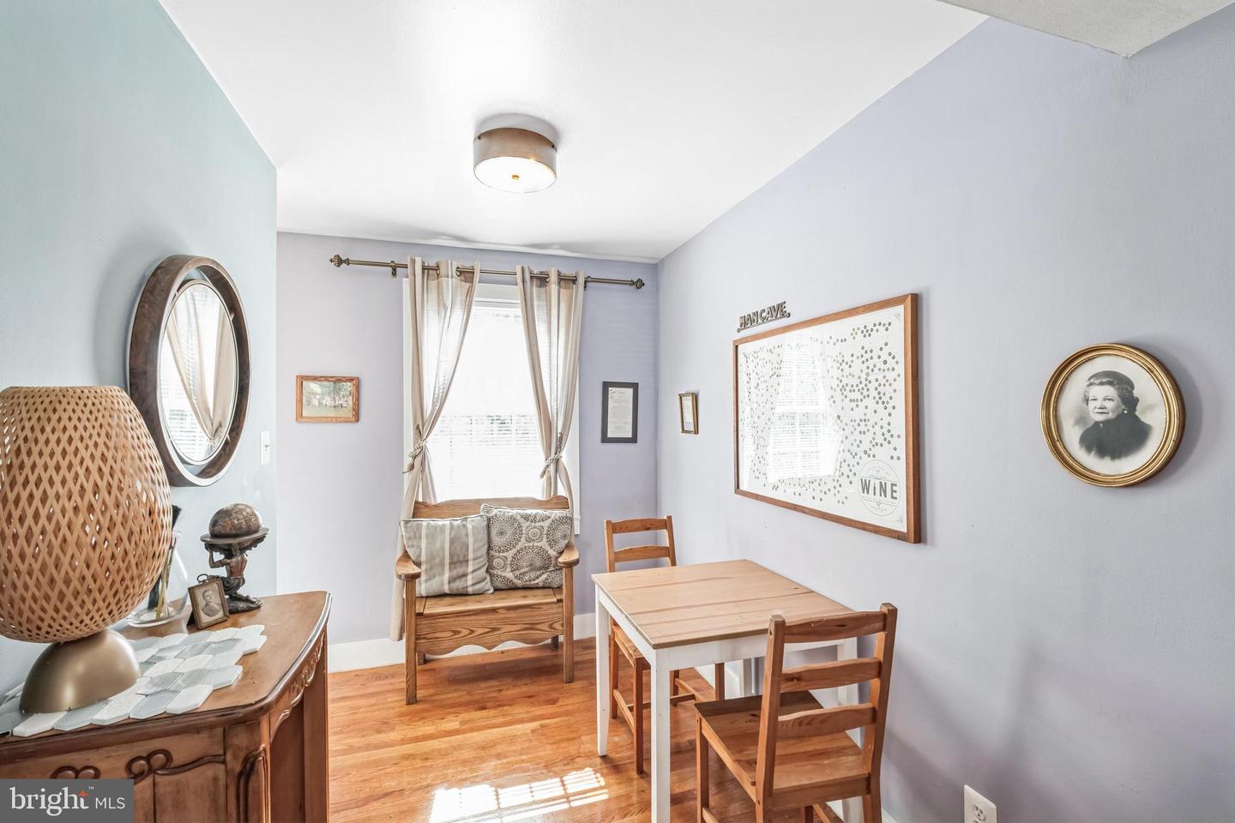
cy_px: 412
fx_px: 515
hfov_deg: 100.4
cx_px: 618
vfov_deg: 77.3
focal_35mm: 15
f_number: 8
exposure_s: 1/5
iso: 125
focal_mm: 10
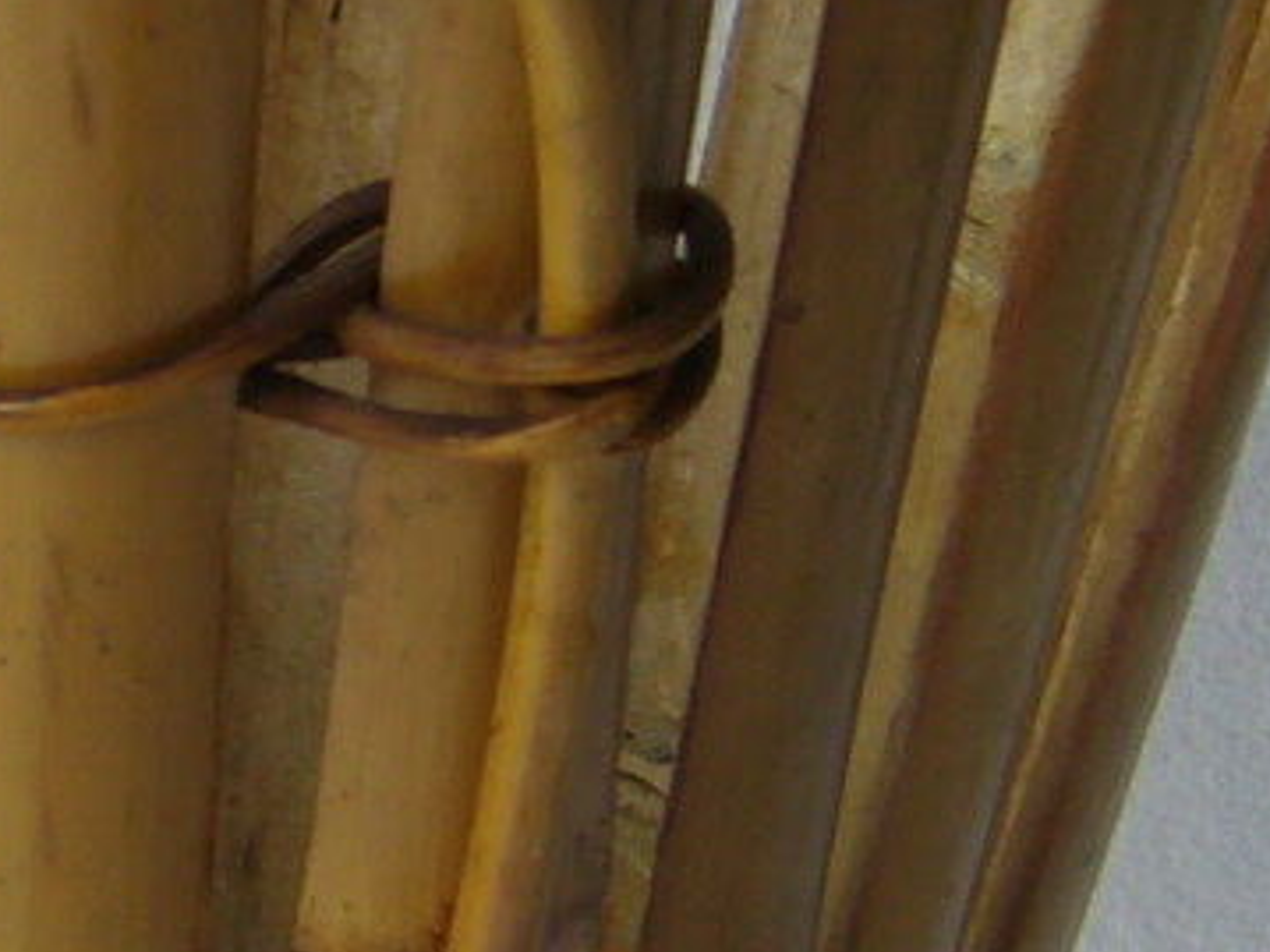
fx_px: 5721
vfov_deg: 9.5
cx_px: -276
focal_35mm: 156
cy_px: 641
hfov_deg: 12.4
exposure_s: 1/80
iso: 80
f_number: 2.8
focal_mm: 5.8
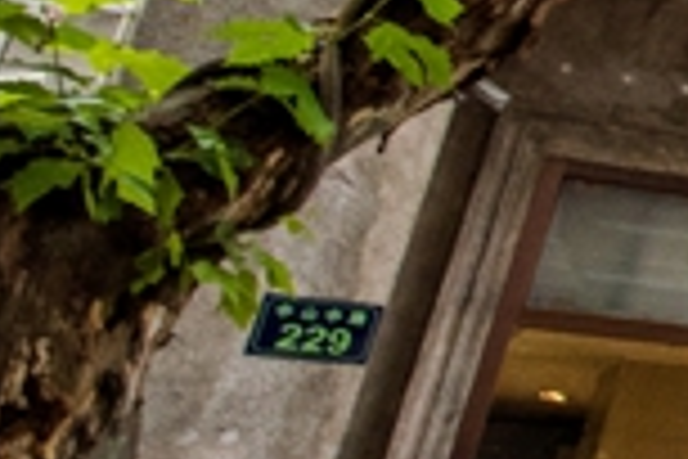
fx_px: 1892
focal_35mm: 99
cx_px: 2347
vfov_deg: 13.5
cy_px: -47
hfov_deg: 9.9
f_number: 13
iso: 400
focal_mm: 14
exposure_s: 1/100
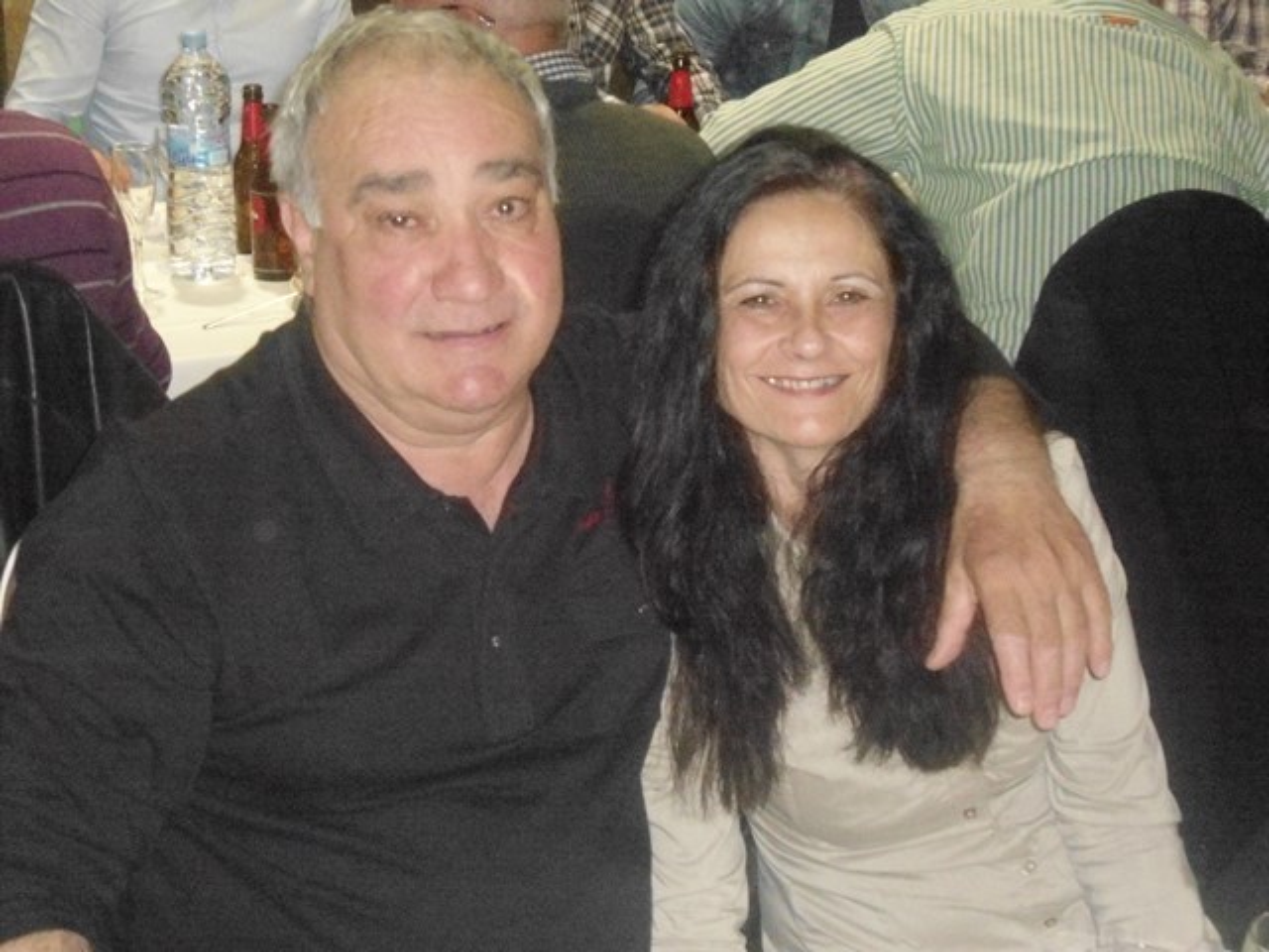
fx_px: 2713
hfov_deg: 26.3
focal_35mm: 74
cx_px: 634
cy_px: 476
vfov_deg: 19.9
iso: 1600
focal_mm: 13.2
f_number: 4.7
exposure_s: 1/60
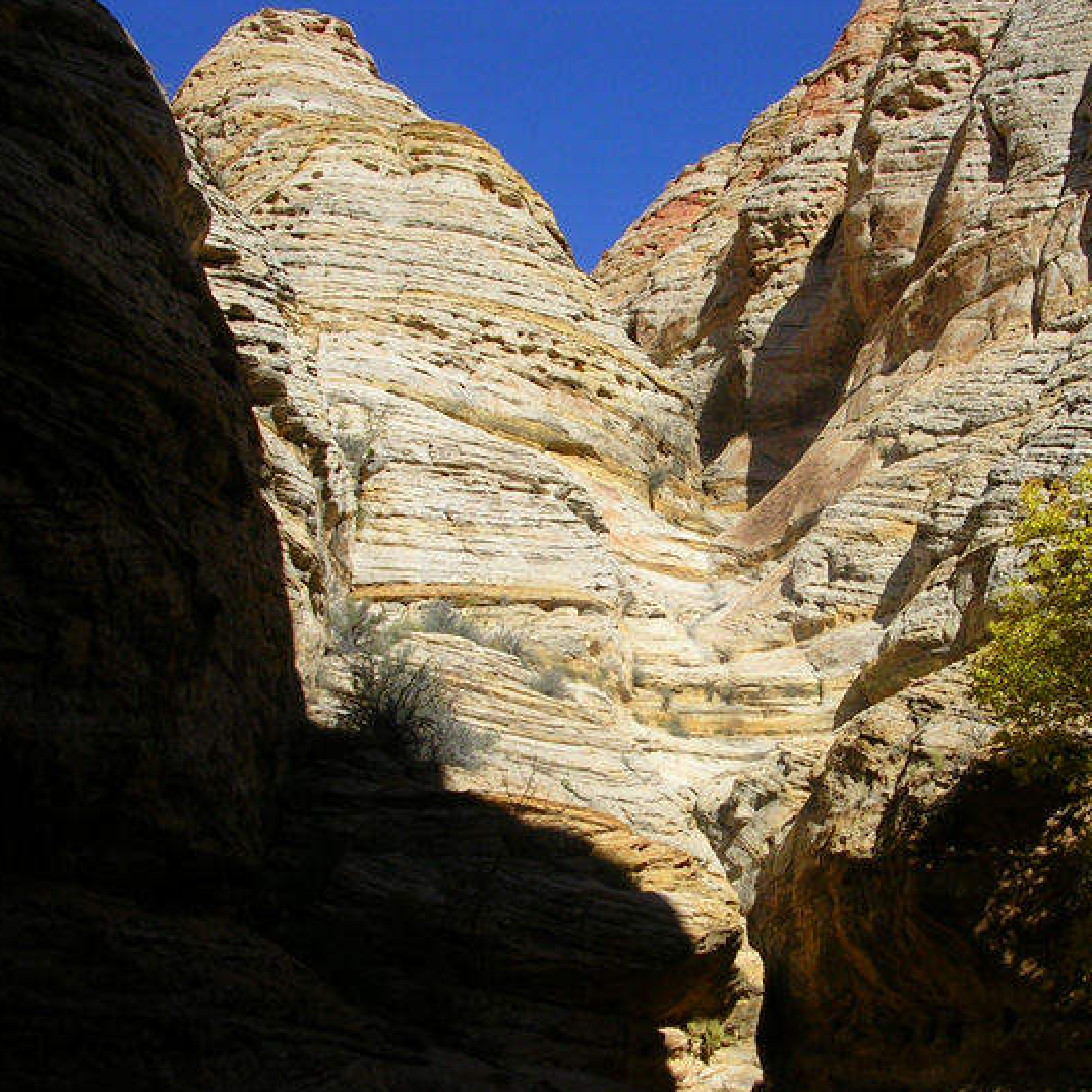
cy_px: 604
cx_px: 734
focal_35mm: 50
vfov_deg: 34.0
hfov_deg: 33.7
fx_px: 1785
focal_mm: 5.8
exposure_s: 1/398
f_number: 5.6
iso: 50
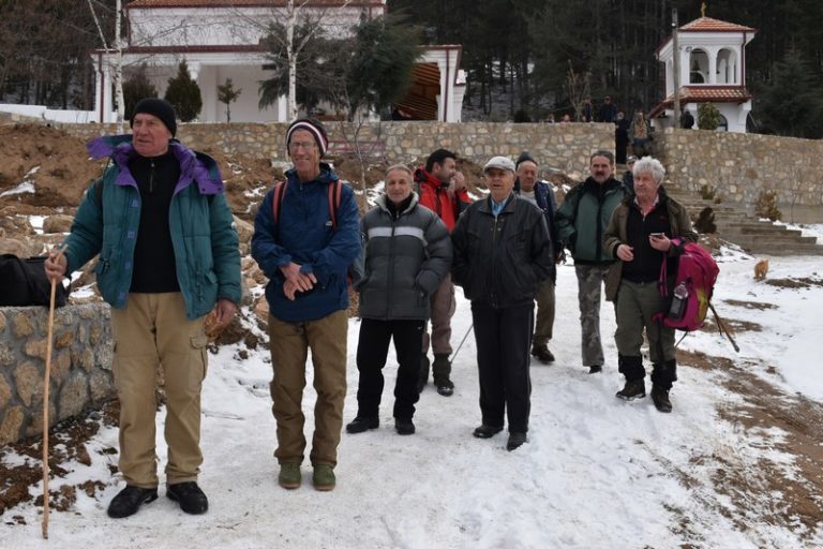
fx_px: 892
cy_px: 274
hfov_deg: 49.6
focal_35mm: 39
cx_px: 412
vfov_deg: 34.2
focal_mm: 26
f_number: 10
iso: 200
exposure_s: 1/400
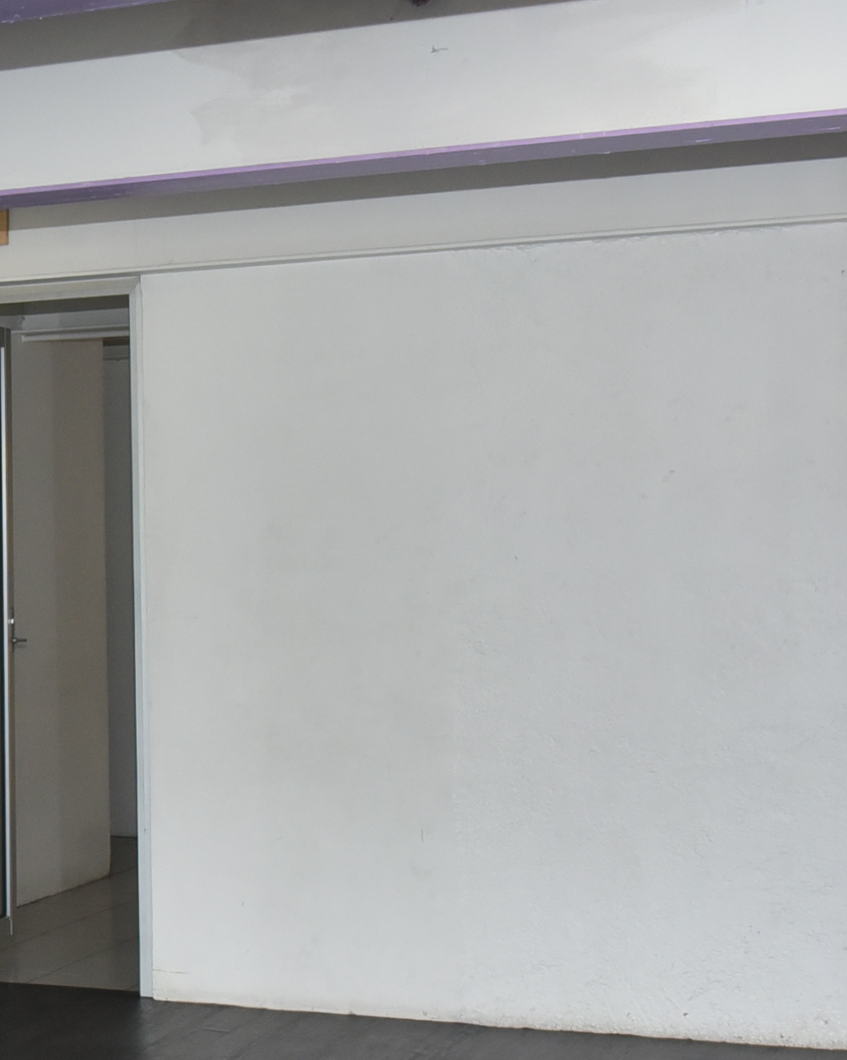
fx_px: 2445
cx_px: -250
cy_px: 723
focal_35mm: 78
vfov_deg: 24.3
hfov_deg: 18.3
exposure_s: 1/160
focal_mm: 24
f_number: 8
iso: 1600
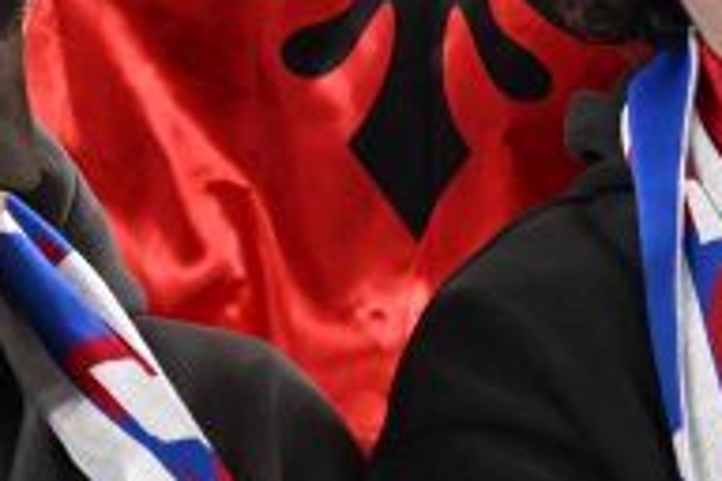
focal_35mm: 520
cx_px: 1203
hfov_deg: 3.9
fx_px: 10428
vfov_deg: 2.6
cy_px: -462
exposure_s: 1/400
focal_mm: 100
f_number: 5.6
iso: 4000
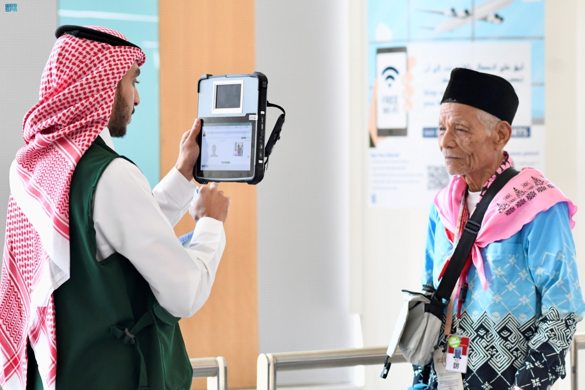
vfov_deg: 10.8
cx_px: 292
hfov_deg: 16.1
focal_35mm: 127
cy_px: 195
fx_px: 2063
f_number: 4.5
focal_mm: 85
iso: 1600
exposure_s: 1/100
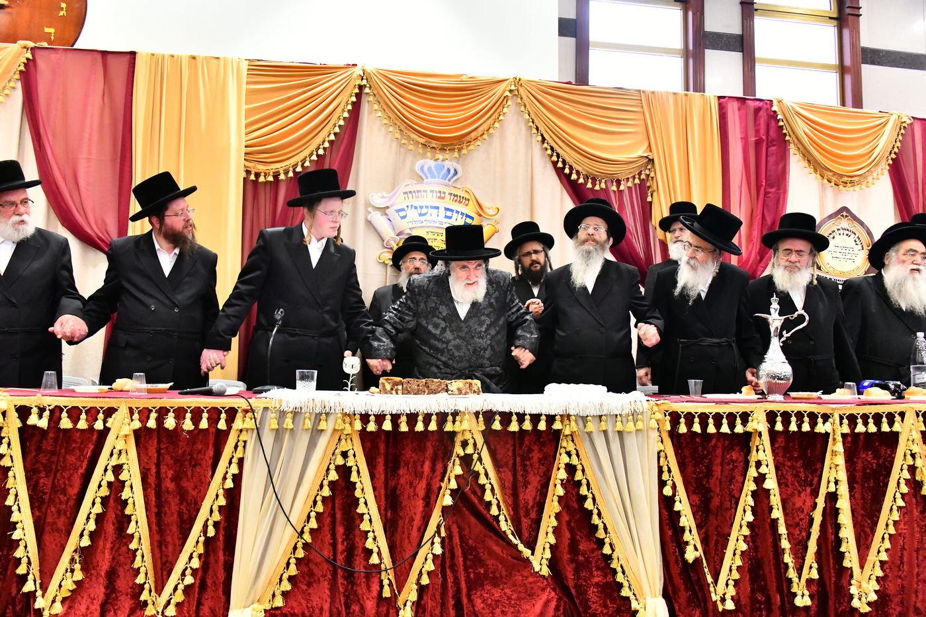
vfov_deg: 46.4
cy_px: 308
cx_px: 463
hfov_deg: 65.5
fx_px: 720
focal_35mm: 28
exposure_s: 1/125
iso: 5000
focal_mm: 28
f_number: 5.6
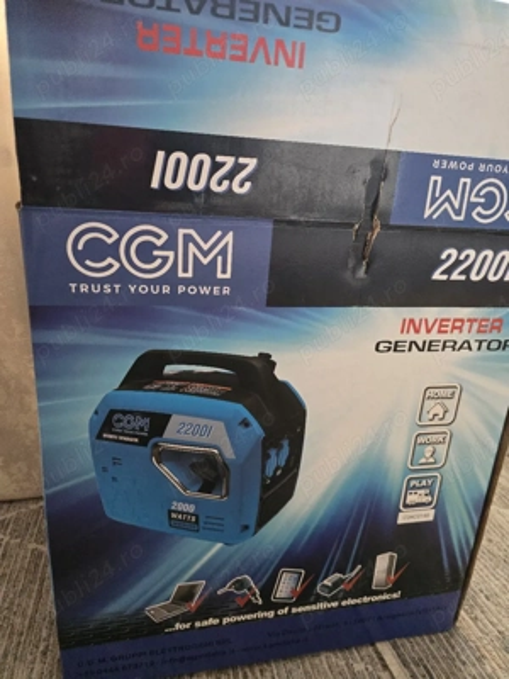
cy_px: 340
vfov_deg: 73.9
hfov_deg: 58.9
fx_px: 451
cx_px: 254
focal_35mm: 23
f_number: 1.7
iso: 1600
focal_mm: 6.3
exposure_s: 1/100
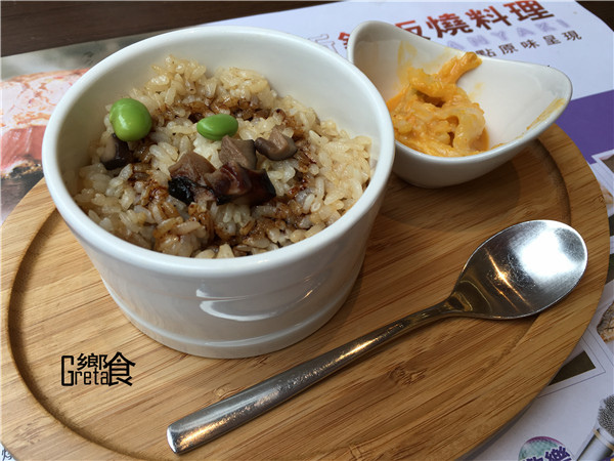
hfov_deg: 61.7
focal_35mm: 29
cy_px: 230
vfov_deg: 48.2
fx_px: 514
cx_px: 307
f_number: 2.2
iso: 25
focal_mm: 4.15
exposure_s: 1/60
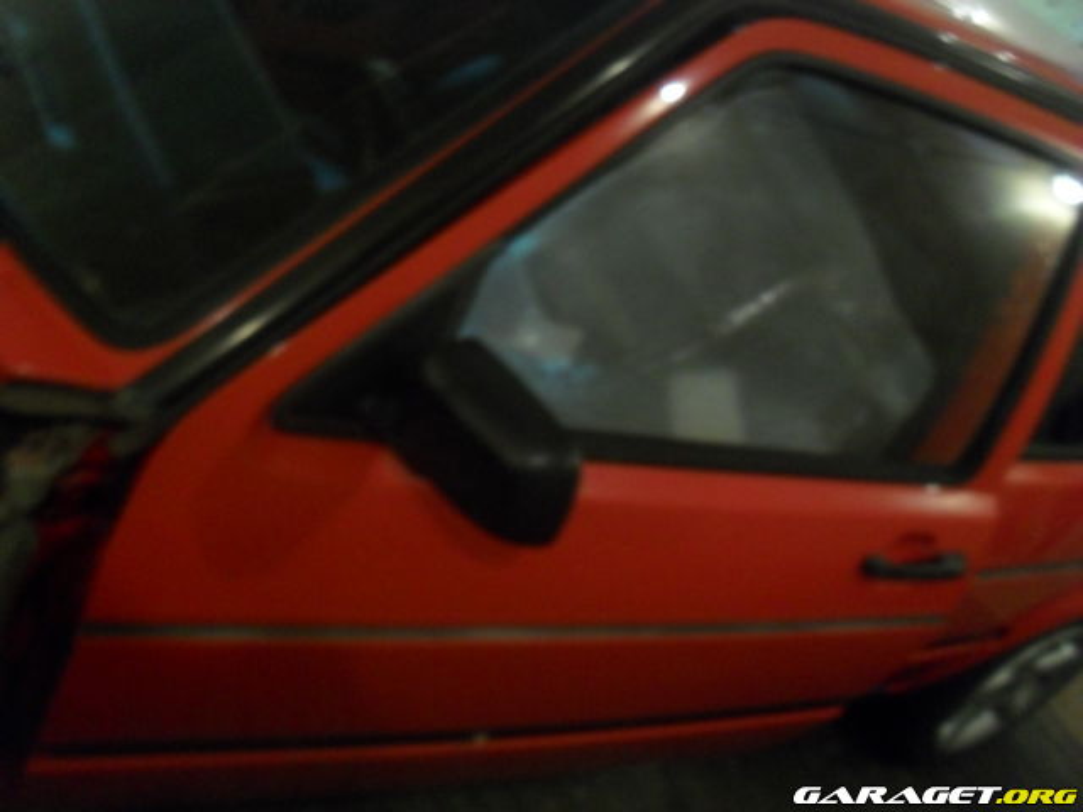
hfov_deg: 52.6
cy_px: 406
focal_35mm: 35
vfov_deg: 40.7
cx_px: 542
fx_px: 1095
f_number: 3.2
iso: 400
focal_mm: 6.3
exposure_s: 1/8
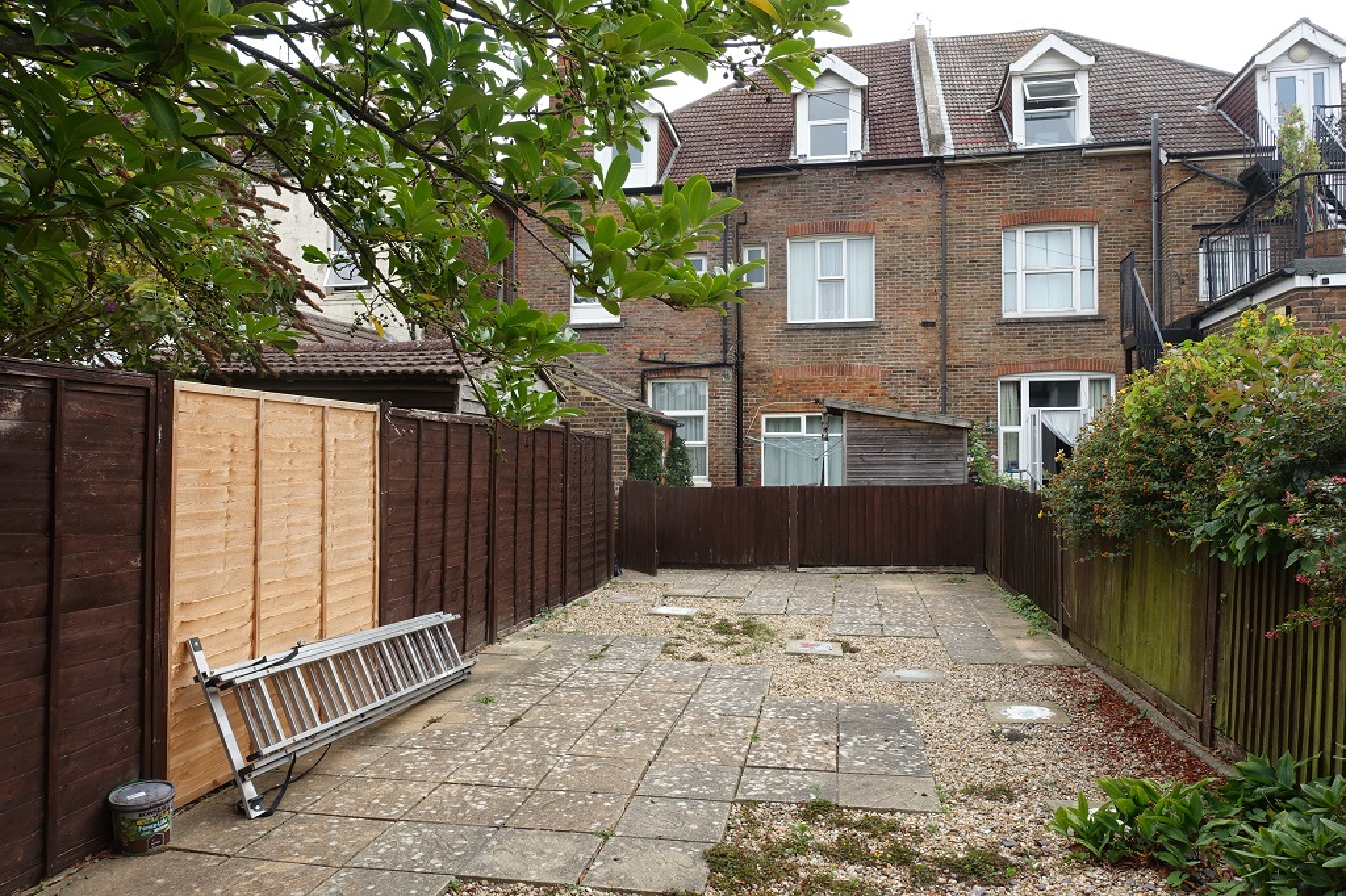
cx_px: 673
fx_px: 897
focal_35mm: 24
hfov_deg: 73.8
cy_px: 448
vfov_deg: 53.1
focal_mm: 8.8
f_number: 5.6
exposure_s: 1/200
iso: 125
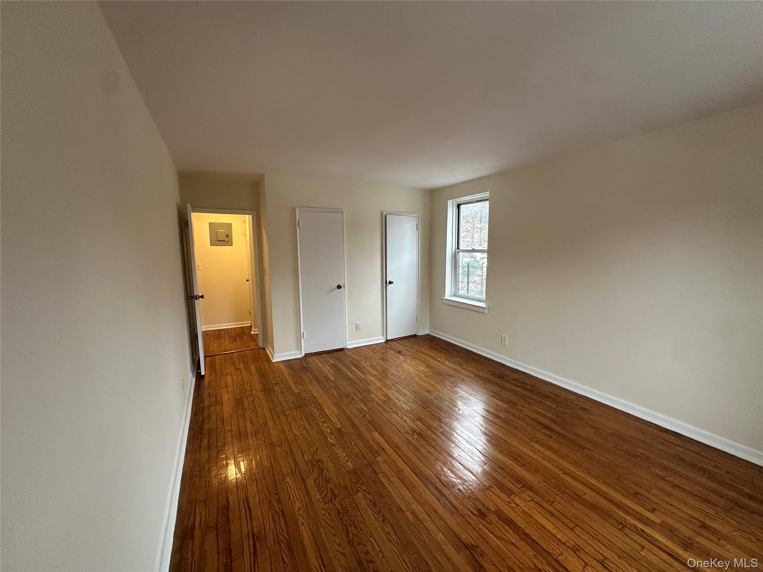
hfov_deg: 102.1
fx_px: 309
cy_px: 286
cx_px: 382
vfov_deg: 85.7
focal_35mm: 14
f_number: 2.2
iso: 200
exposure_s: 1/120
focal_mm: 2.22
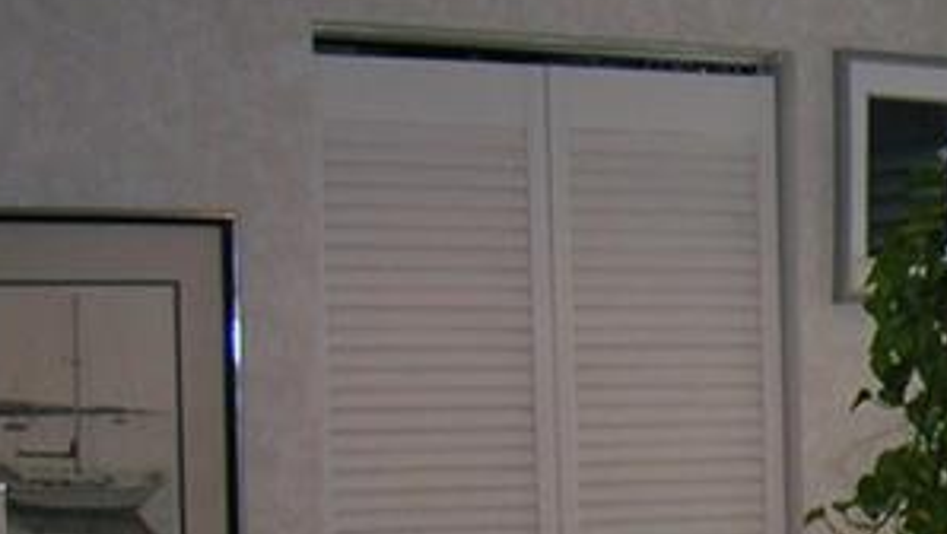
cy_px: 809
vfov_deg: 9.3
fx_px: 3191
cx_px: 1544
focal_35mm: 127
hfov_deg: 15.2
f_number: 2.9
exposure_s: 1/30
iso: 50
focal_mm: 5.7
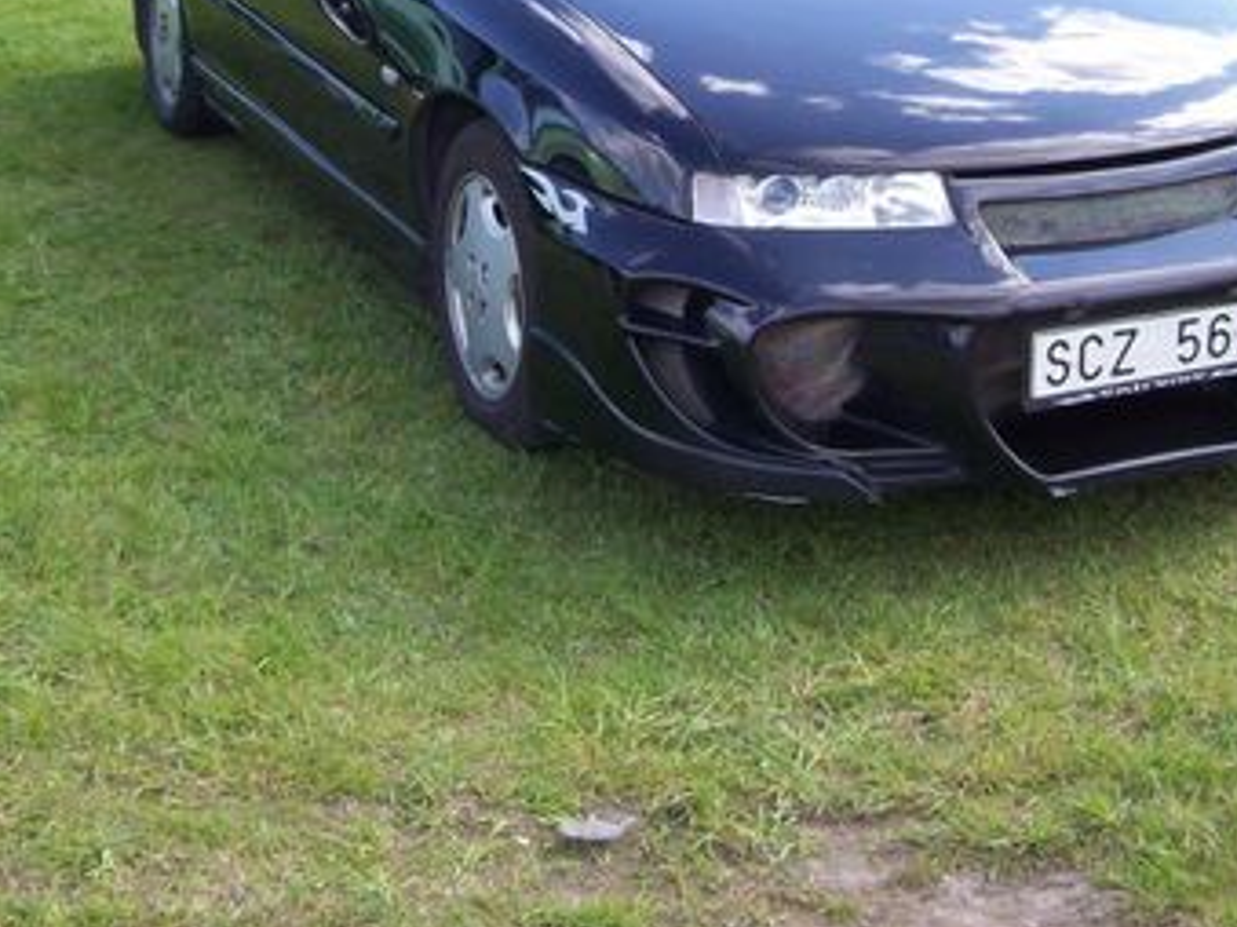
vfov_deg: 21.2
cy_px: 128
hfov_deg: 28.6
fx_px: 2429
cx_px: 639
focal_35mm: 68
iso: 80
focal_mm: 6
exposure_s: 1/320
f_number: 2.7
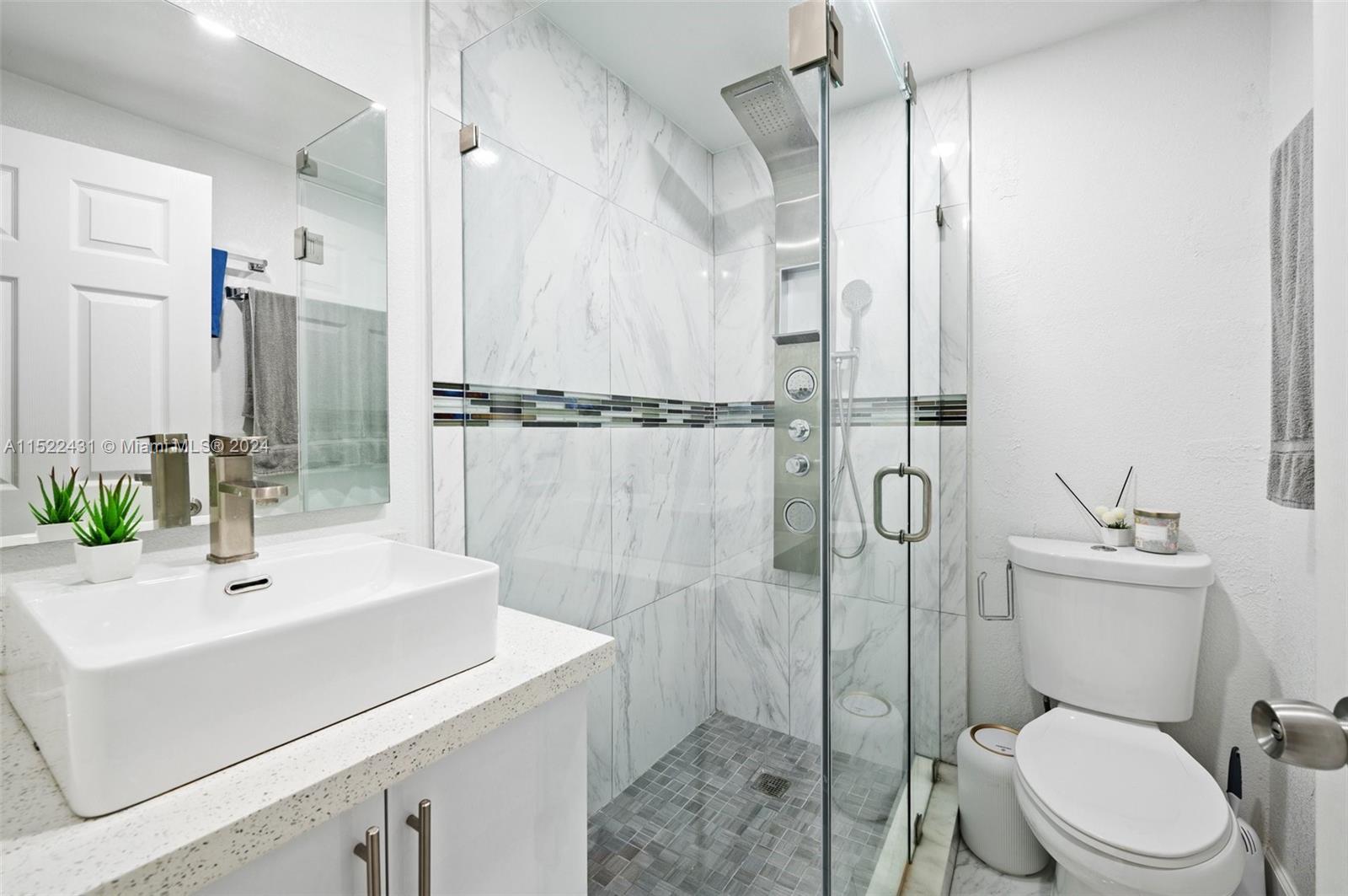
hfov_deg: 104.3
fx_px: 524
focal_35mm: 14
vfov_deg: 81.1
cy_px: 448
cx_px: 674
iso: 200
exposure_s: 1/2.5
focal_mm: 14
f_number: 8
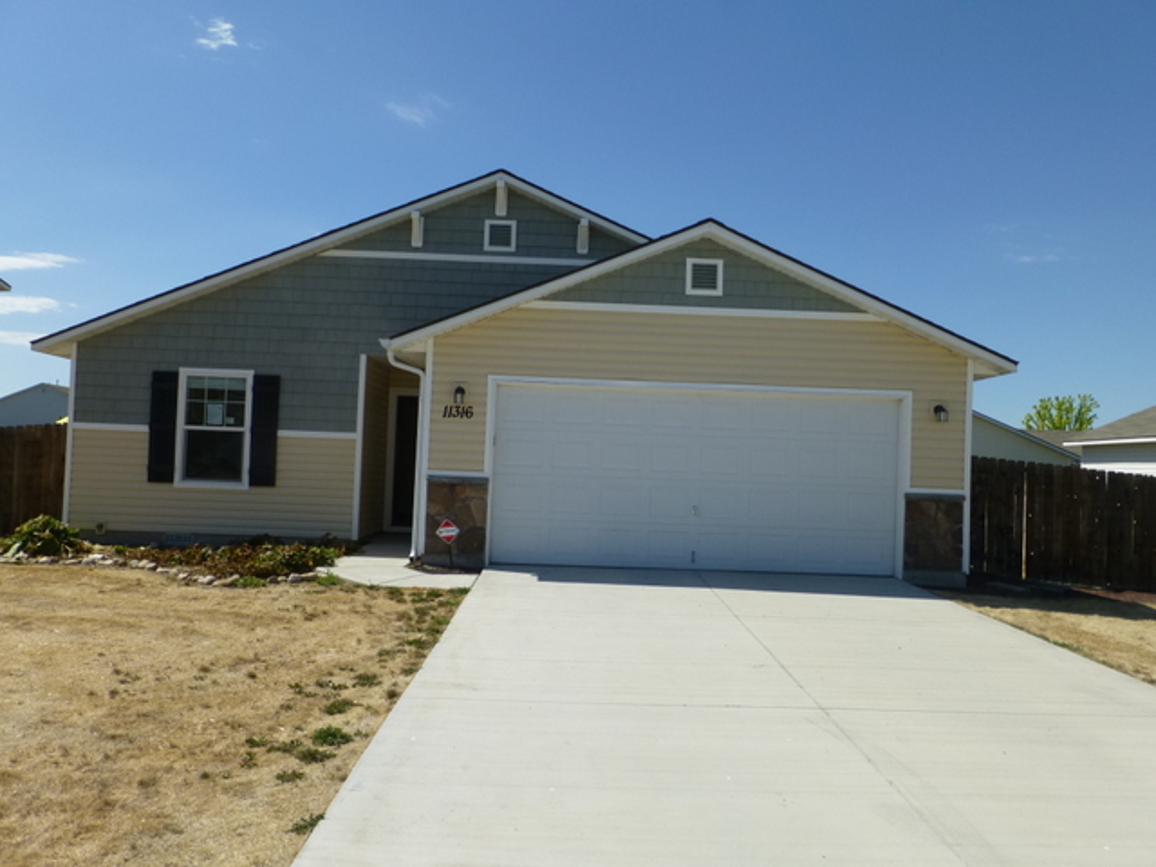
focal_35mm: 27
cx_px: 578
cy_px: 434
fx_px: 902
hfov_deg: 65.3
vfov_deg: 51.4
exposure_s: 1/1300
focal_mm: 4.8
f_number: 4
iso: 100
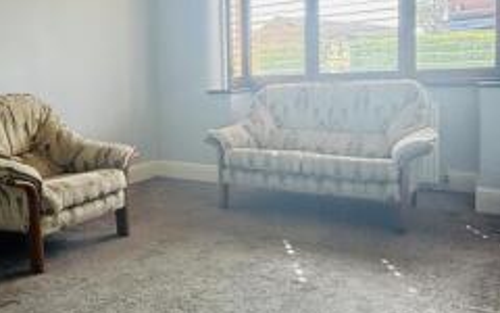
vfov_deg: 35.1
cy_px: 114
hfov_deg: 52.7
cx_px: 157
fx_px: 491
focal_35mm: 36
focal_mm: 2.22
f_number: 2.2
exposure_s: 1/104
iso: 64
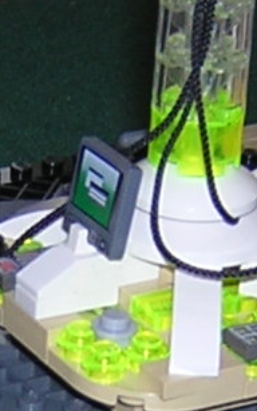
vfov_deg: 10.5
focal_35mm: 199
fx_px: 2229
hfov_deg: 6.6
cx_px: 58
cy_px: 320
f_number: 2.6
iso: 100
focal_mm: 4.7
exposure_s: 1/60.1
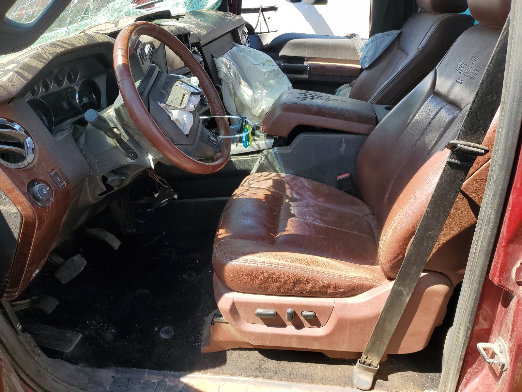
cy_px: 196
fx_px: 392
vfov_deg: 53.1
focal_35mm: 26
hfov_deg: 67.3
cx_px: 261
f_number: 1.5
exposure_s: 1/625
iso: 50
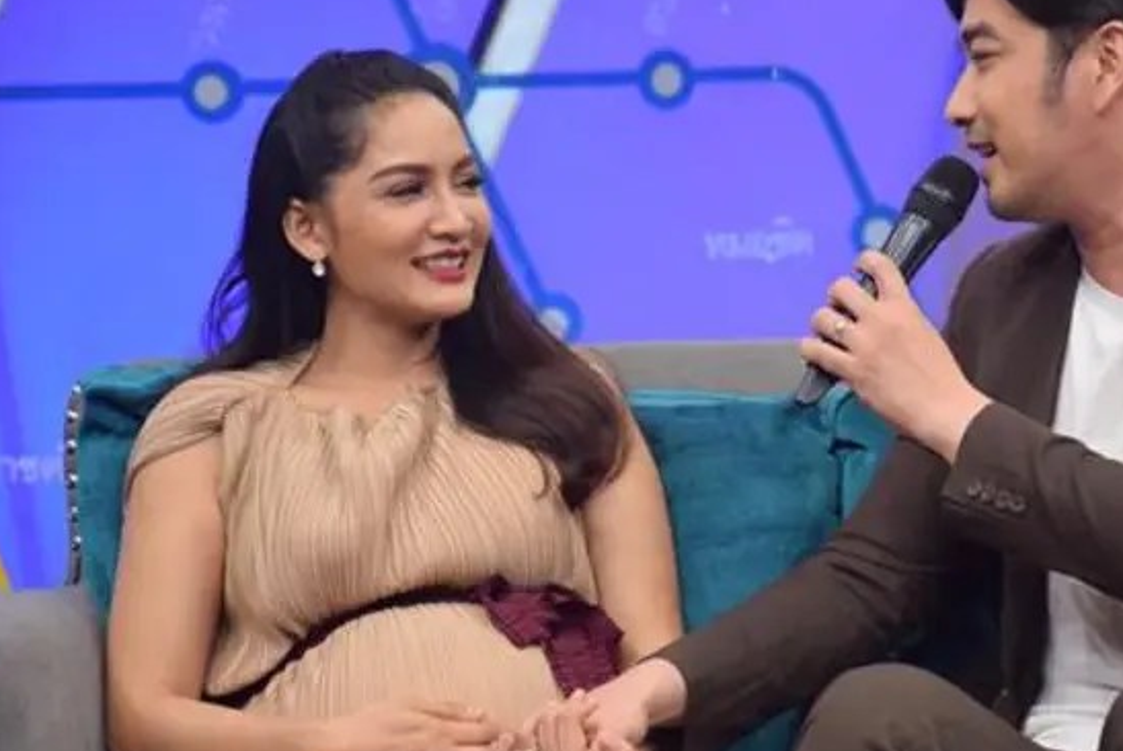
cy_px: 381
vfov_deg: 5.6
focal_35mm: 248
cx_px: 766
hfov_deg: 8.3
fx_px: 7744
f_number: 5.6
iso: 1000
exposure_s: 1/400
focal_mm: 116
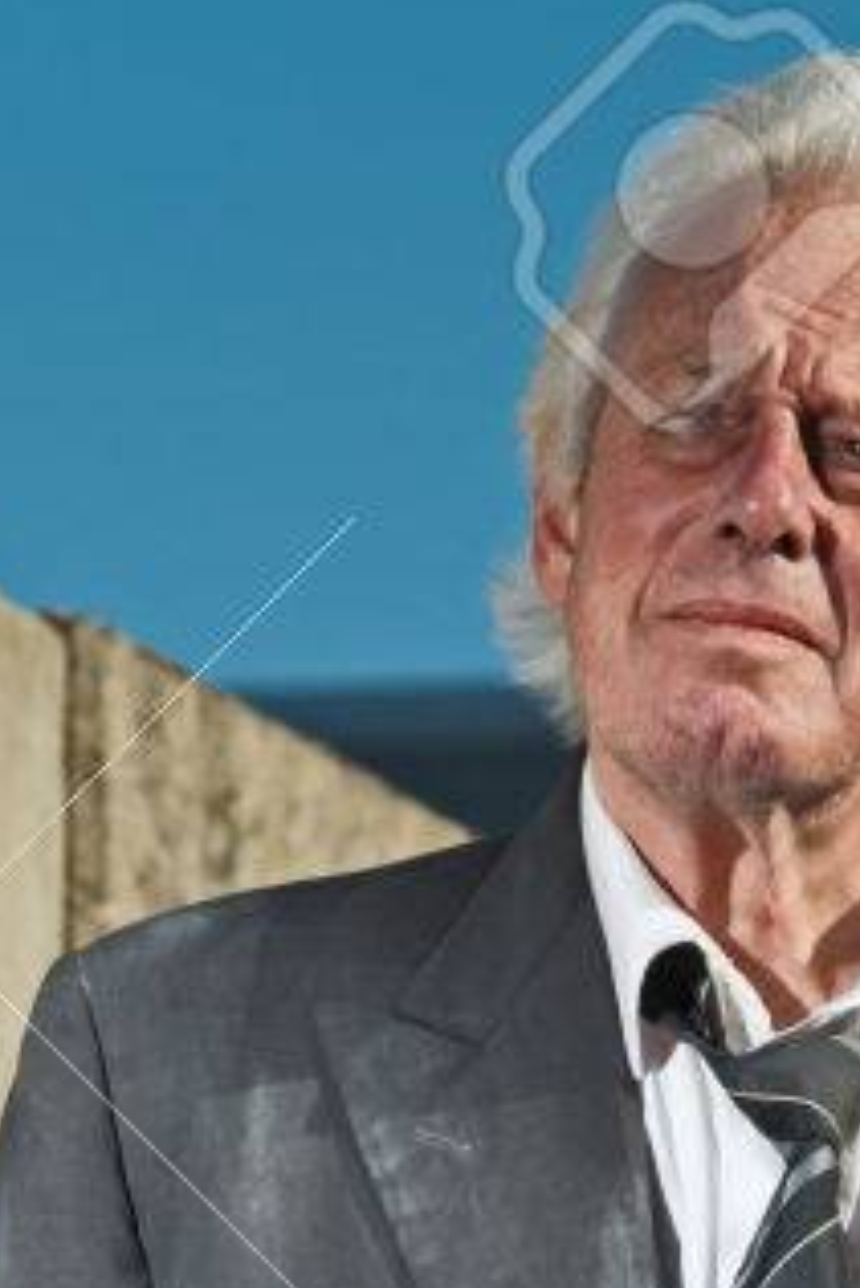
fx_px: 11489
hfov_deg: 4.3
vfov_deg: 6.3
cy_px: 2429
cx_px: 552
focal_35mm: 321
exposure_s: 1/2500
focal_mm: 78
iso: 400
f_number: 5.6
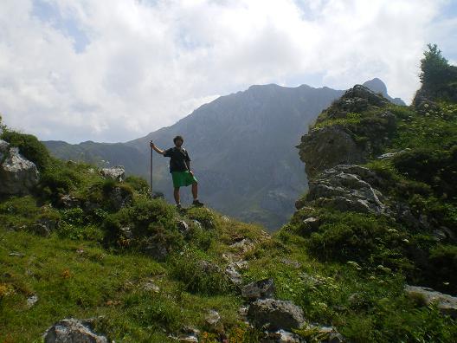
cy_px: 172
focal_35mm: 38
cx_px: 228
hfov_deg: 49.0
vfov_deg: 37.7
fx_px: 502
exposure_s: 1/500
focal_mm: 6.3
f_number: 4.6
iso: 64
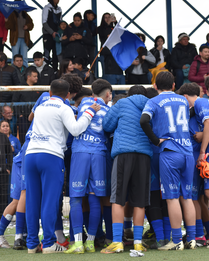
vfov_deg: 13.0
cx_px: 112
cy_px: 131
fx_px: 1144
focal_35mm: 148
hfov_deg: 10.4
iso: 400
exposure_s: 1/400
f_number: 5
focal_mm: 70
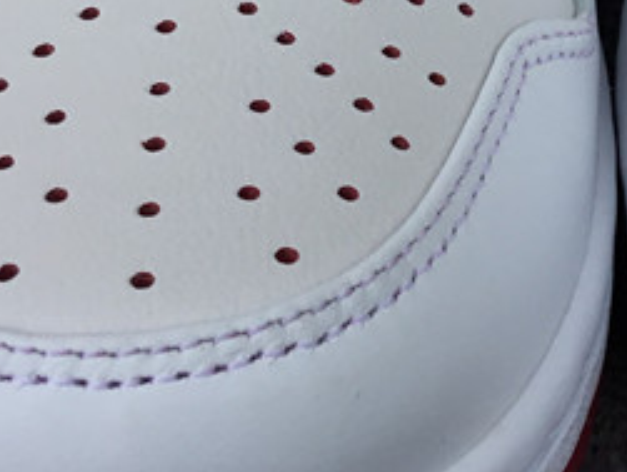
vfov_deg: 13.0
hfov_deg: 17.3
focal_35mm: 111
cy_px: -101
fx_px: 2013
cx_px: 644
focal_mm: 3.3
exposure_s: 1/416
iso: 25
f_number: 2.4
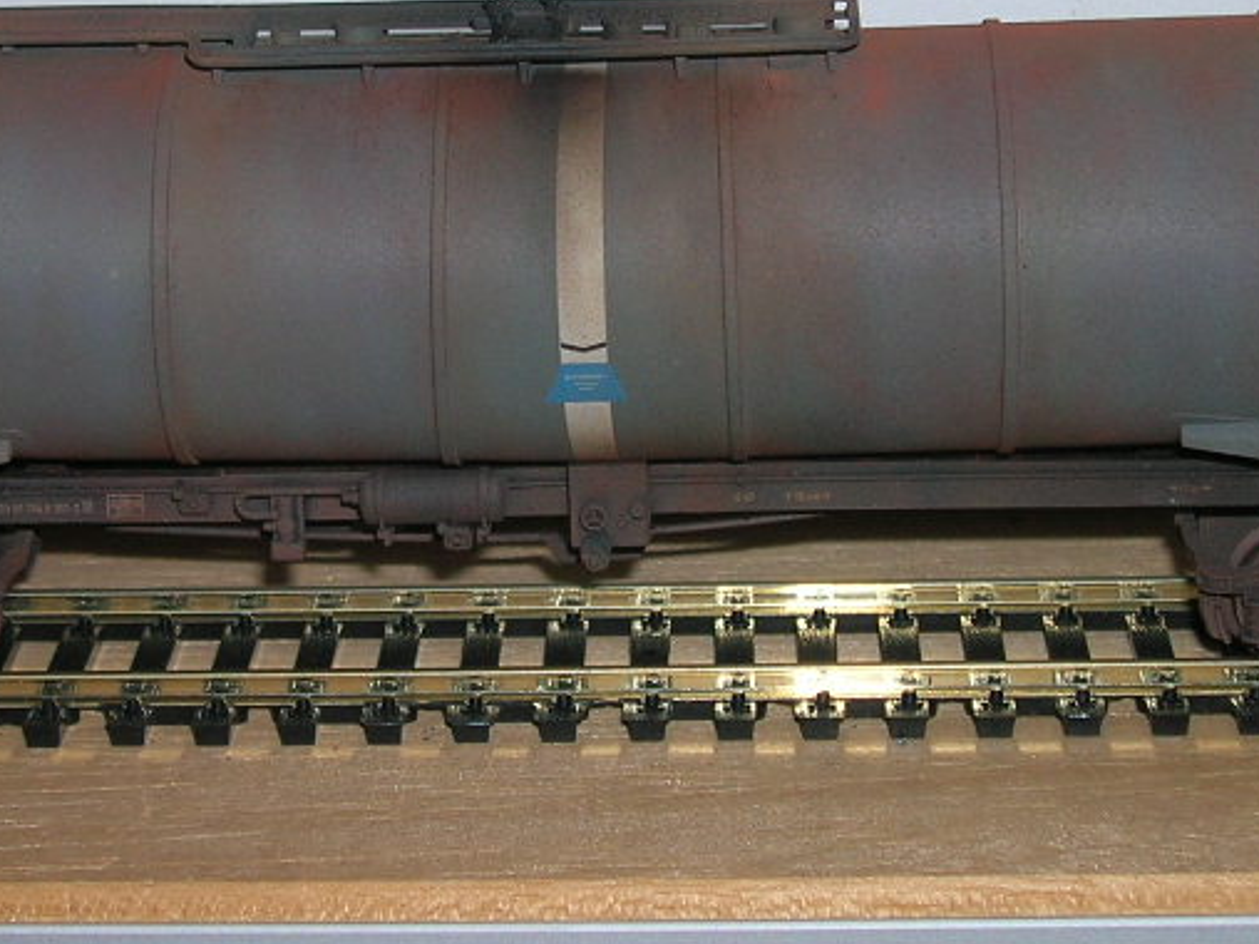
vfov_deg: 14.6
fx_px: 3673
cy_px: 308
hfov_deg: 19.4
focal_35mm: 101
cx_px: 579
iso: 50
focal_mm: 8.4
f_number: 3.3
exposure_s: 1/60.1
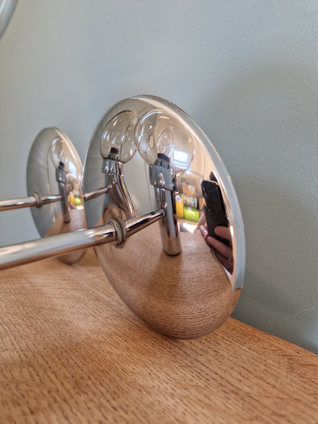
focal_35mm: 23
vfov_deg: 73.9
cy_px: 212
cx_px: 159
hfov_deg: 58.9
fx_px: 282
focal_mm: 5.4
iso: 160
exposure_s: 1/100
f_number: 1.8
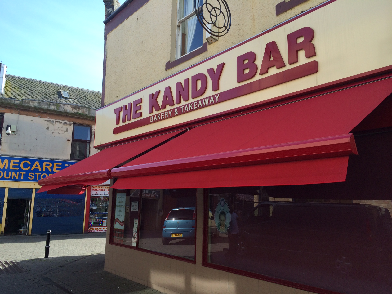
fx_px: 340
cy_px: 147
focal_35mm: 30
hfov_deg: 60.0
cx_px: 196
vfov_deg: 46.8
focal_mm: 4.12
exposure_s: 1/707
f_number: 2.2
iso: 32
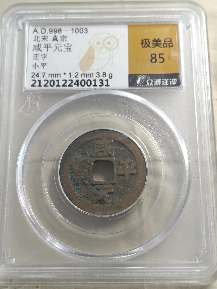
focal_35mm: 47
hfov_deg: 30.9
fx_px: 392
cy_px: 144
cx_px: 108
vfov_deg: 40.4
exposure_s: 1/33.3
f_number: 1.8
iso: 200
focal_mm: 3.98
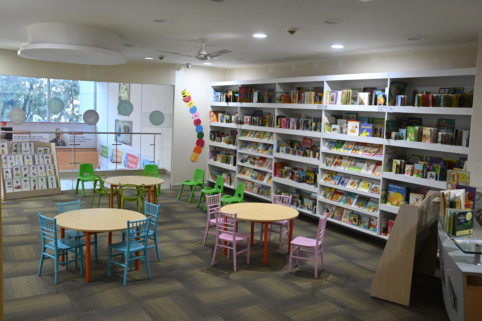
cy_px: 160
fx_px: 469
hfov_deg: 54.4
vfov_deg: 37.9
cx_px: 241
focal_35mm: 35
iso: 2000
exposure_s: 1/80
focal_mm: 35
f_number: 4.5
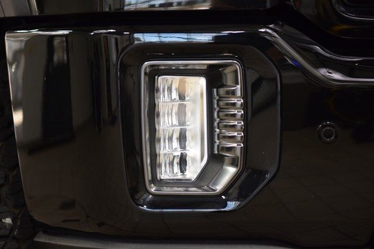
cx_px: 187
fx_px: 1091
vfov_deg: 13.0
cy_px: 124
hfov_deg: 19.5
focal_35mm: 105
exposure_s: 1/125
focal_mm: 70
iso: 1600
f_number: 2.8
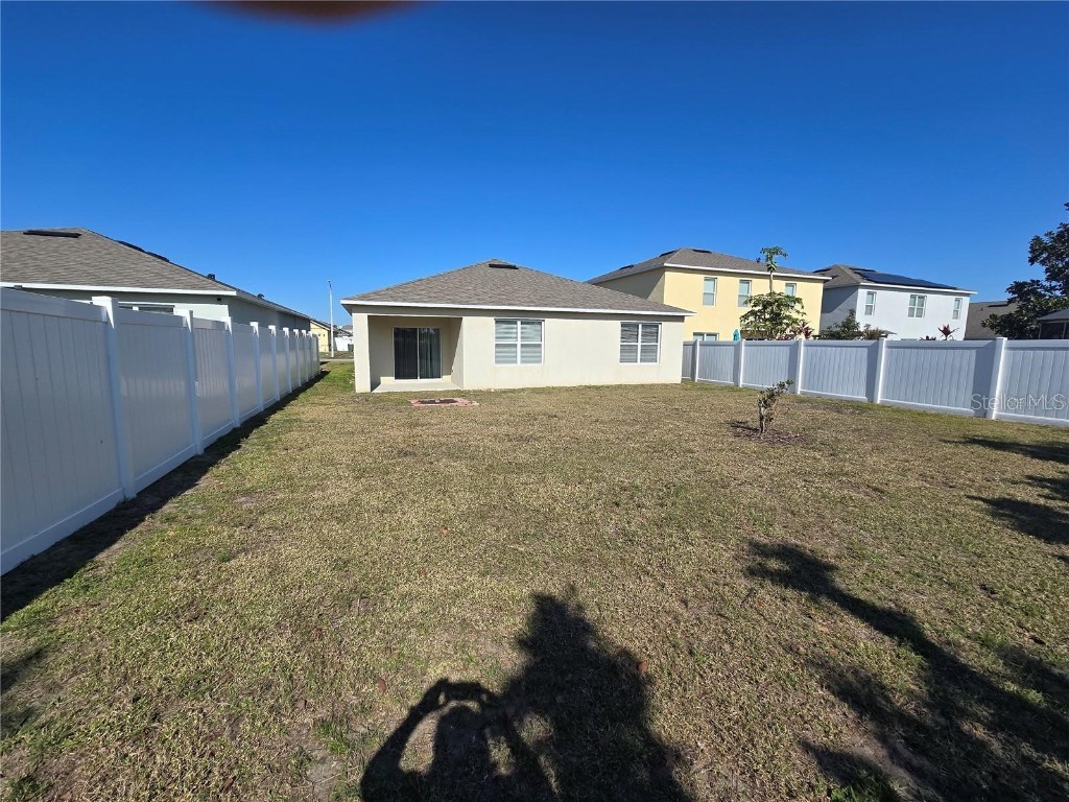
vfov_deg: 89.9
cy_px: 401
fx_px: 401
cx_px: 534
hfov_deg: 106.2
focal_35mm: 13
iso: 50
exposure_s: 1/3220
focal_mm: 2.2
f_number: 2.2
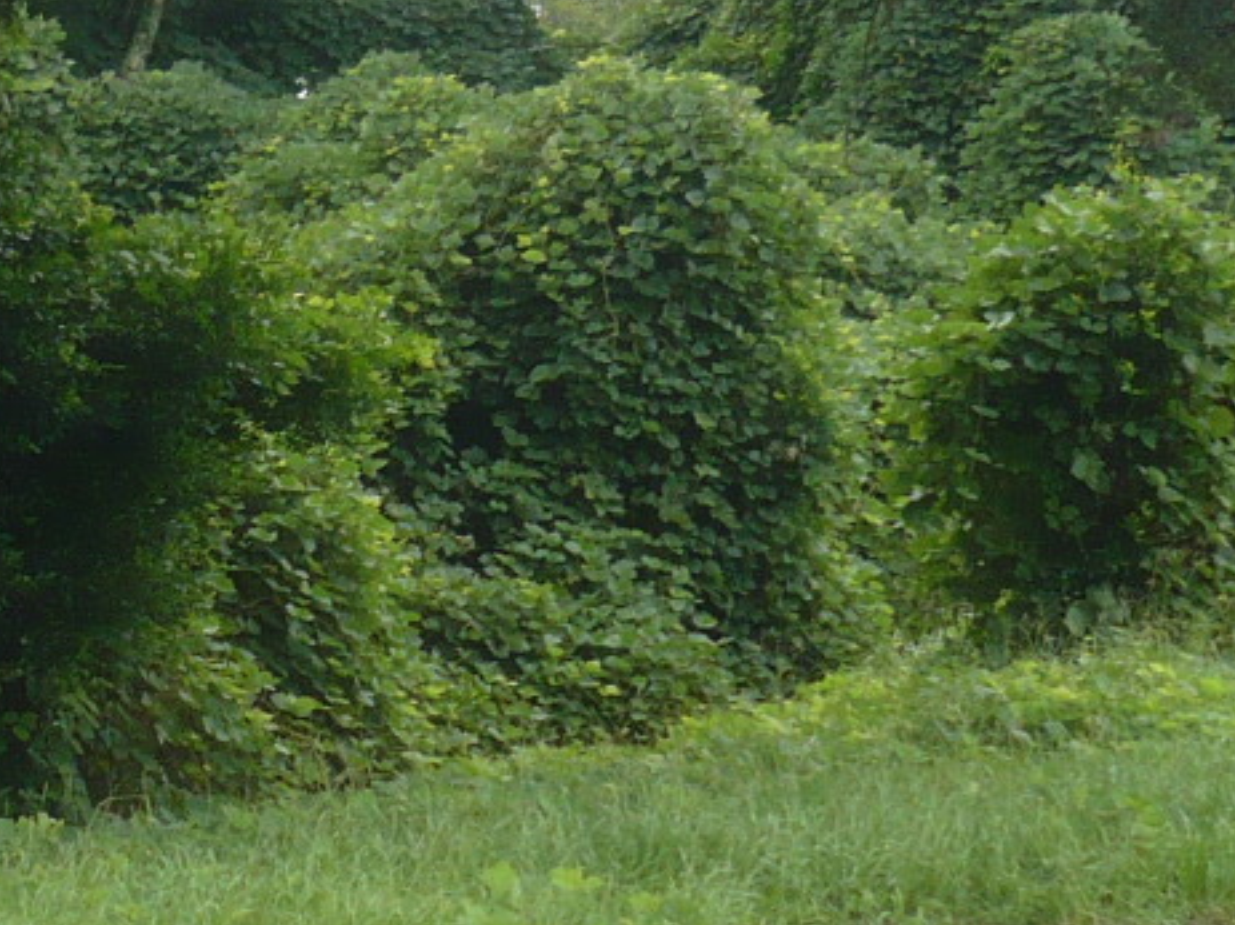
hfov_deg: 16.1
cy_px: 720
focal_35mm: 121
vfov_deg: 12.2
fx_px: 4316
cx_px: 216
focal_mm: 5.8
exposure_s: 1/320
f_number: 2.8
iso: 100
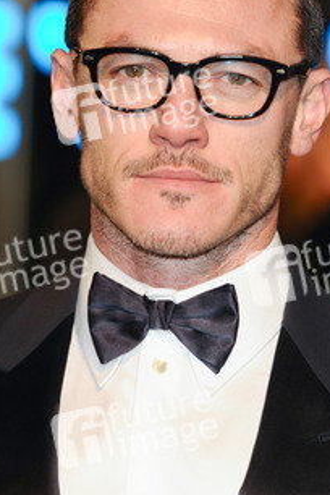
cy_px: 188
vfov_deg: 6.4
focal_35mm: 324
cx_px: 182
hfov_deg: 4.2
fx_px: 4450
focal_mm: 165
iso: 320
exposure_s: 1/200
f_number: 4.5
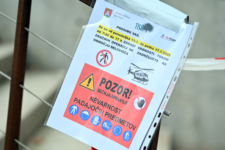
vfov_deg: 15.2
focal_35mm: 90
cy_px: 75
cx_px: 112
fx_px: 562
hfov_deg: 22.6
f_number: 2.8
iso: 320
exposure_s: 1/640
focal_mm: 90
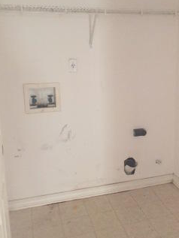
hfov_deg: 34.8
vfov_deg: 45.6
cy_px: 99
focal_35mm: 41
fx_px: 282
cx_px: 119
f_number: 2.2
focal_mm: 4.15
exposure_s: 1/20
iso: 250
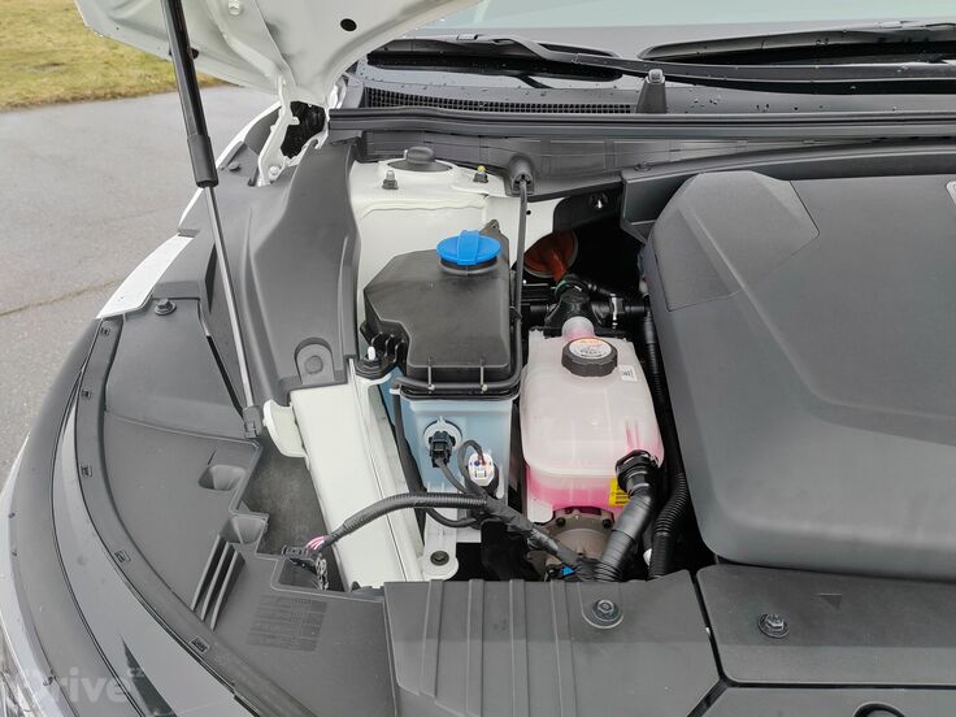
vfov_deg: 51.4
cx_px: 478
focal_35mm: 27
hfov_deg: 65.3
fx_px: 746
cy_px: 358
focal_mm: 5.52
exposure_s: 1/230
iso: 100
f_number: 1.9
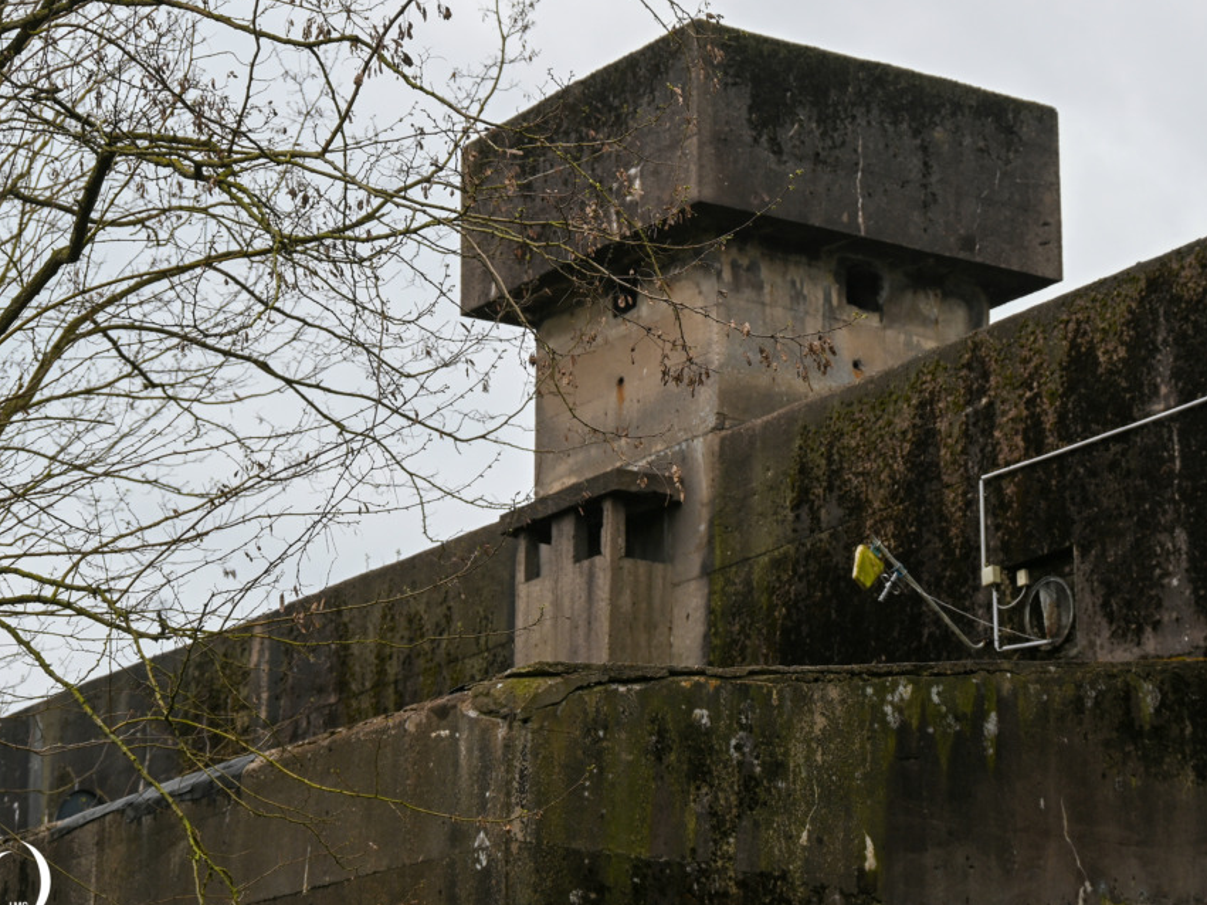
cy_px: 444
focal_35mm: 103
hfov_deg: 19.1
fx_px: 3591
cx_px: 728
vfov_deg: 14.4
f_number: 6
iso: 160
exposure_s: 1/80
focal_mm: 76
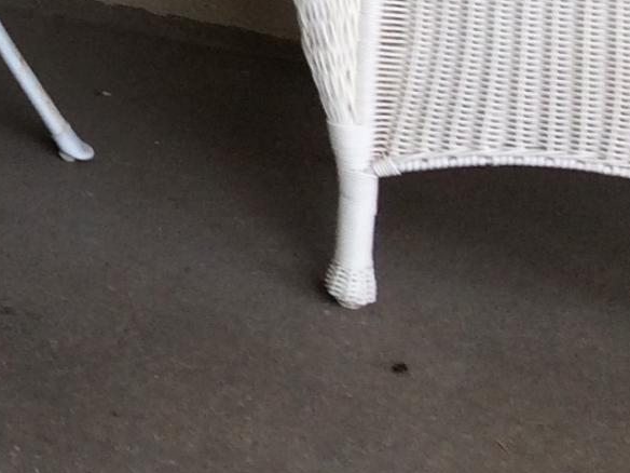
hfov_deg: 11.9
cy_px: -693
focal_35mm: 149
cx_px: -618
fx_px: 2712
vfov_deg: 8.9
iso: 32
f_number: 2.2
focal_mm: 4.15
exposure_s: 1/159
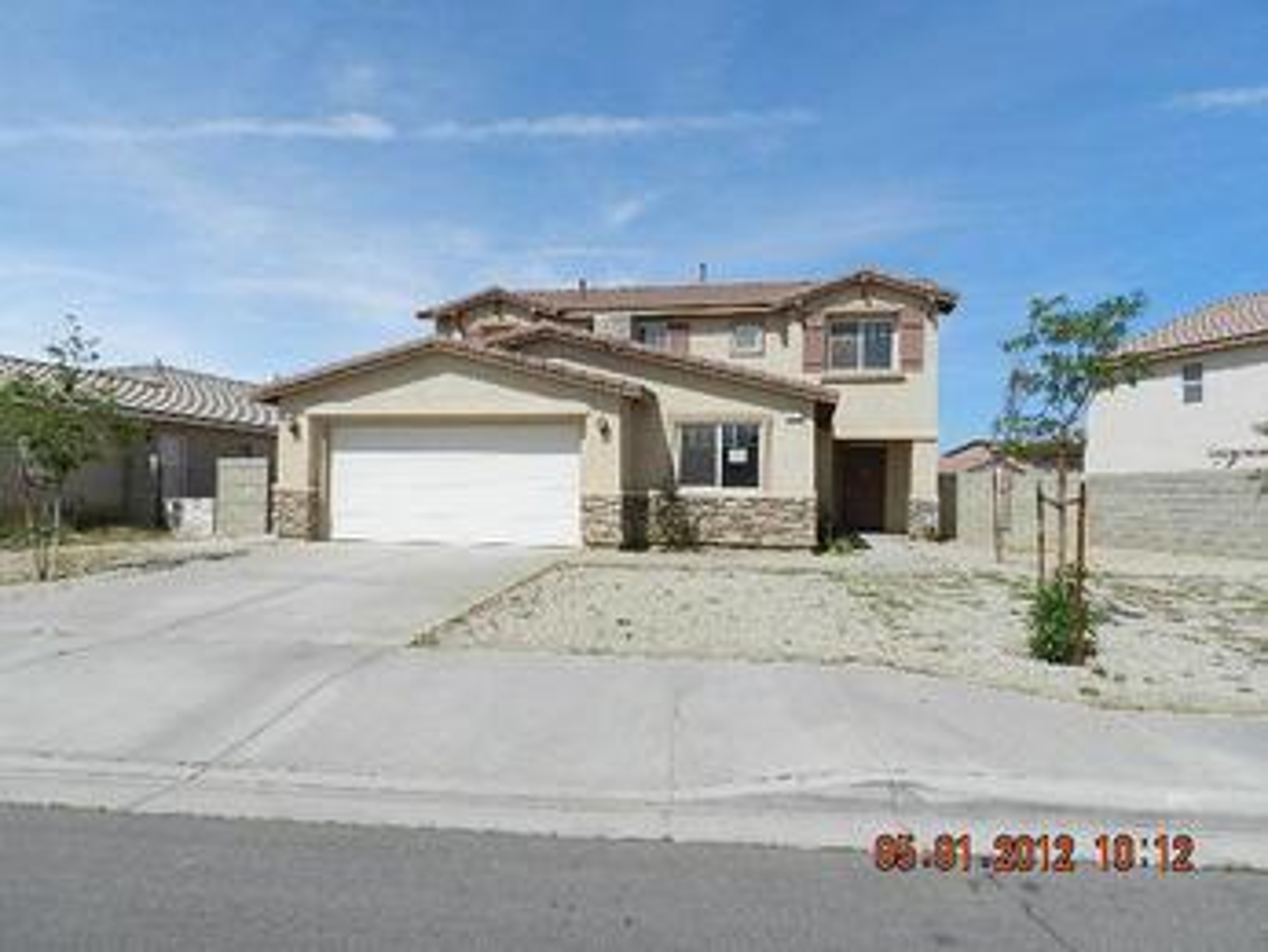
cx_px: 634
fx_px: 843
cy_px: 476
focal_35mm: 23
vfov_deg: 58.9
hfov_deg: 73.9
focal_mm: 4
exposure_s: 1/800
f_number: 5.6
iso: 160
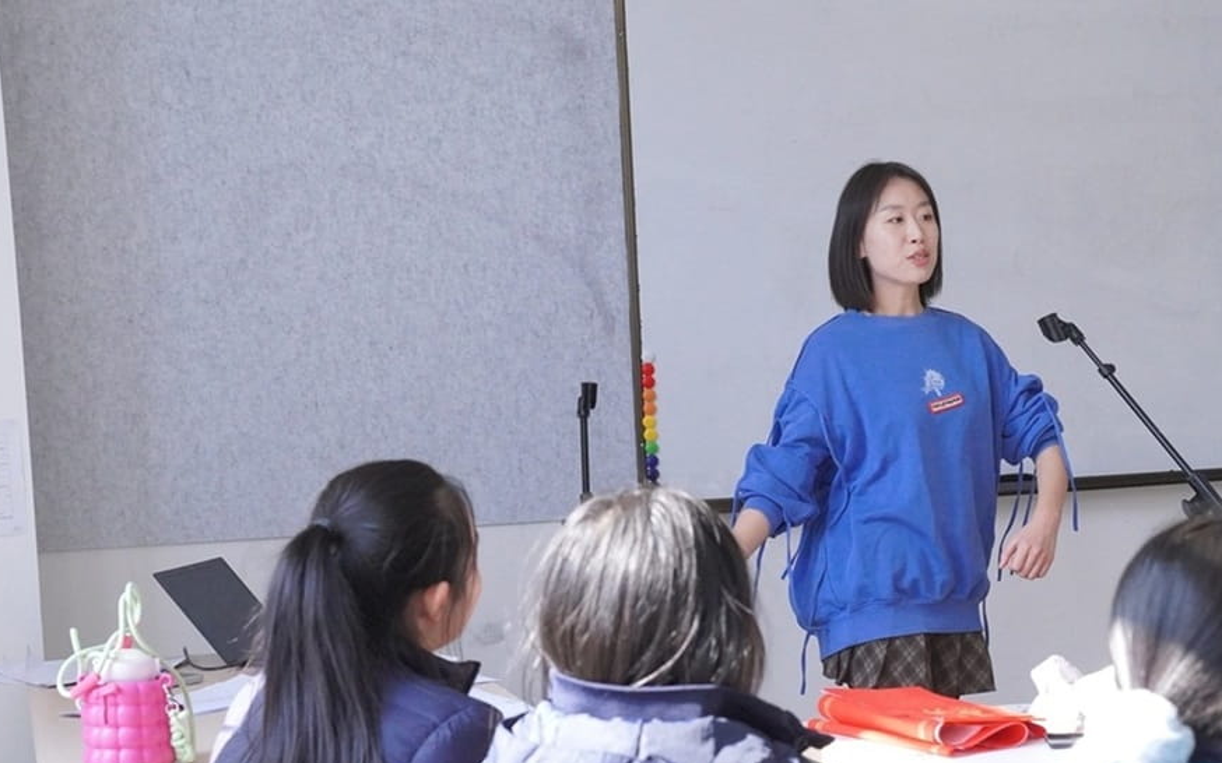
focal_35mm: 77
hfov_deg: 26.5
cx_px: 894
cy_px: 572
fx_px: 2564
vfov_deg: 16.8
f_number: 5
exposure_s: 1/2000
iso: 8000
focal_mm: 45
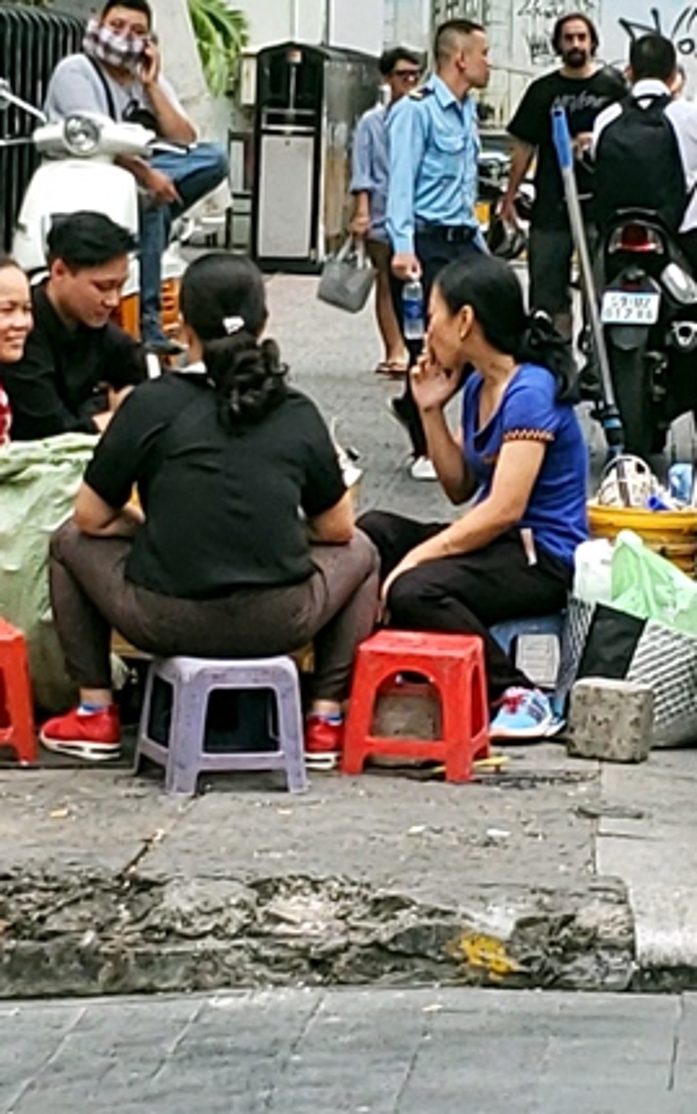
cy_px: 474
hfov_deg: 31.1
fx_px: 1245
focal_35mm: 41
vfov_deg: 48.0
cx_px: 438
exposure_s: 1/50
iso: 125
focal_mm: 4.3
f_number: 1.5
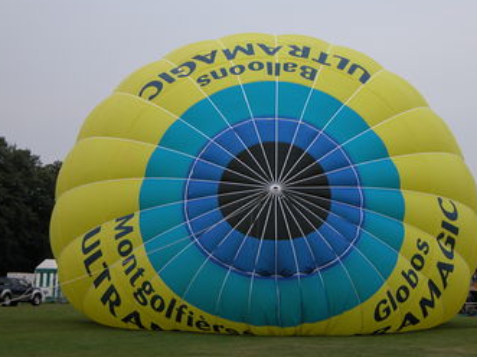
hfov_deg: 20.0
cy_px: 161
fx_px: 1350
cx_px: 269
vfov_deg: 15.1
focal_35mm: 98
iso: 100
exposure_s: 1/60.3
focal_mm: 21
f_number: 3.5
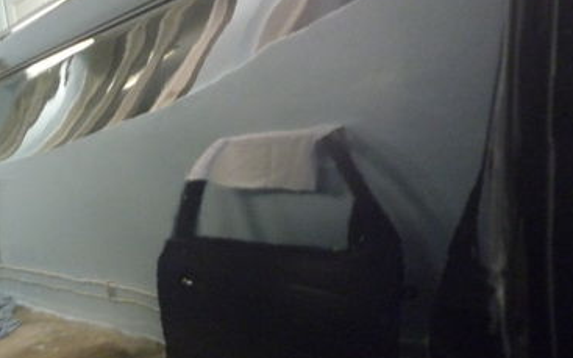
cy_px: 231
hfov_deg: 33.1
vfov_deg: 21.2
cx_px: 172
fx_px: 952
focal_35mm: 61
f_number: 3.6
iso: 400
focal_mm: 5.8
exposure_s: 1/6
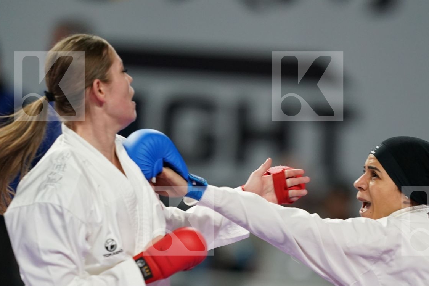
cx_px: 308
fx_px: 7626
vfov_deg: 2.1
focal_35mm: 640
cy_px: 221
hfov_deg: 3.2
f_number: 2.8
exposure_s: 1/1000
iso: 2000
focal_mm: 400
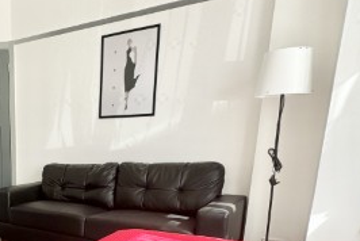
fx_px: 350
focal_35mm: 35
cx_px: 27
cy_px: 218
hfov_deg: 48.0
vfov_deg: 35.6
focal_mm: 2.22
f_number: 2.2
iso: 40
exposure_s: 1/107
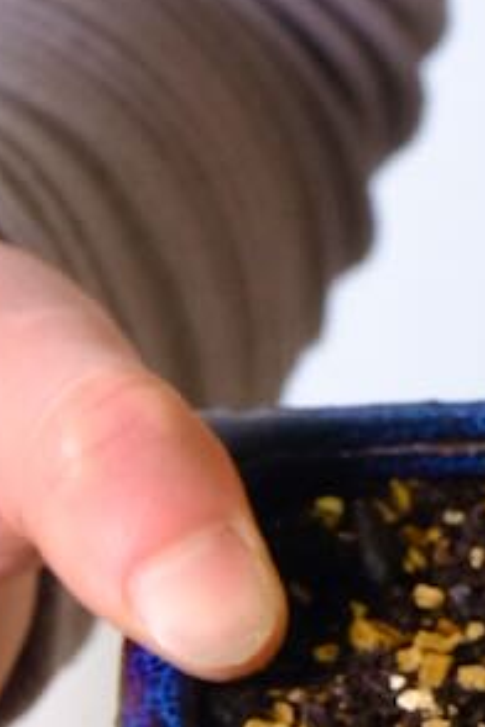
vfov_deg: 4.7
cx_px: 861
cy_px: -176
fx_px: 8891
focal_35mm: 440
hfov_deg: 3.1
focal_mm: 67.1
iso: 1600
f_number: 8
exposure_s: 1/30
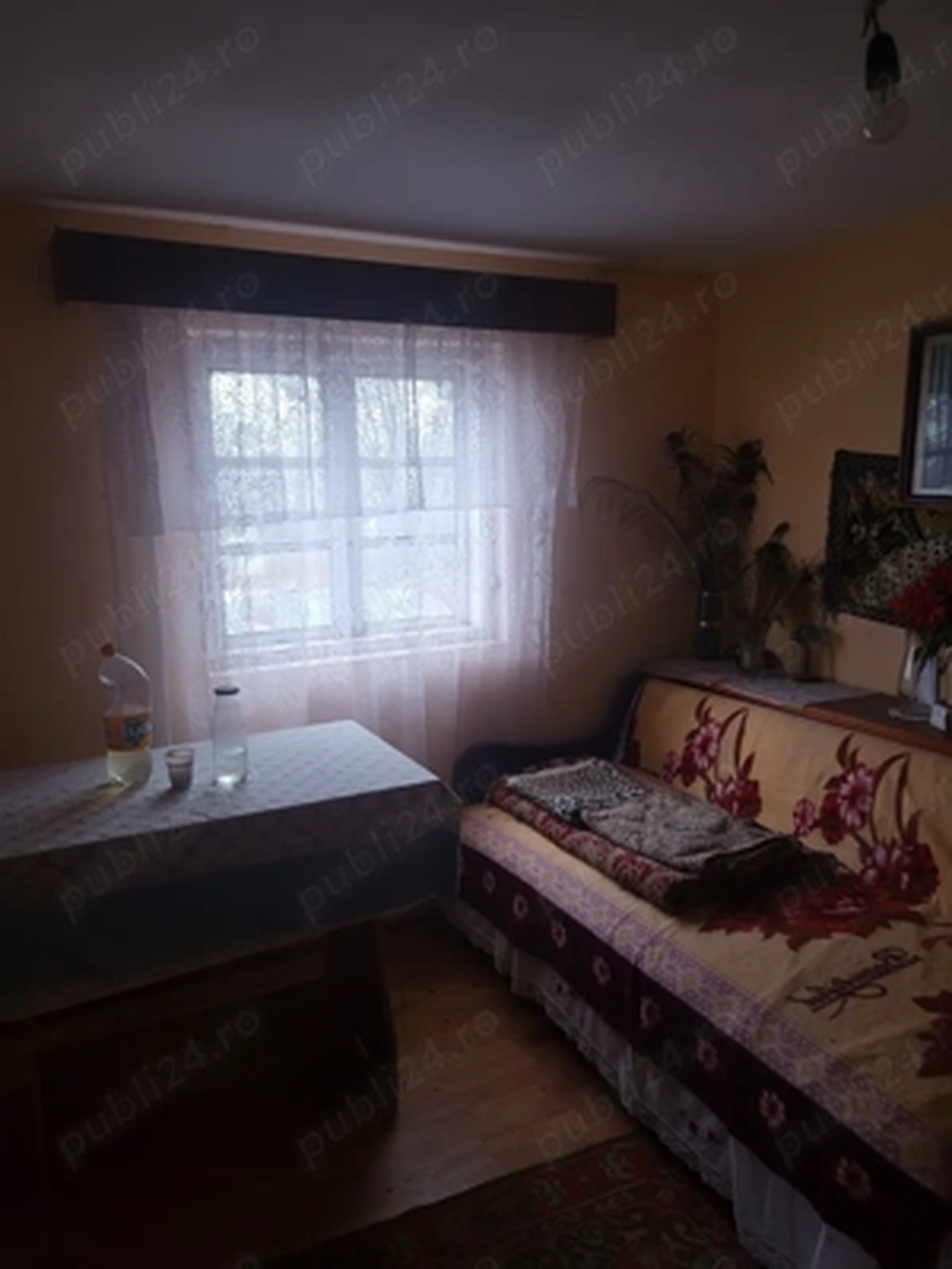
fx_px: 953
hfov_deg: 53.1
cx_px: 476
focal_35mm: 26
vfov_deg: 67.3
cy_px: 634
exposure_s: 1/101
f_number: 1.8
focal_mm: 5.4
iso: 200
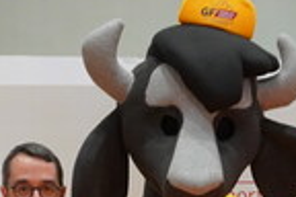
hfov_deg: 20.4
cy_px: 395
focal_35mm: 100
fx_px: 822
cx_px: 183
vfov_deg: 12.1
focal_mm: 16
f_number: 4
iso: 2000
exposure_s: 1/160
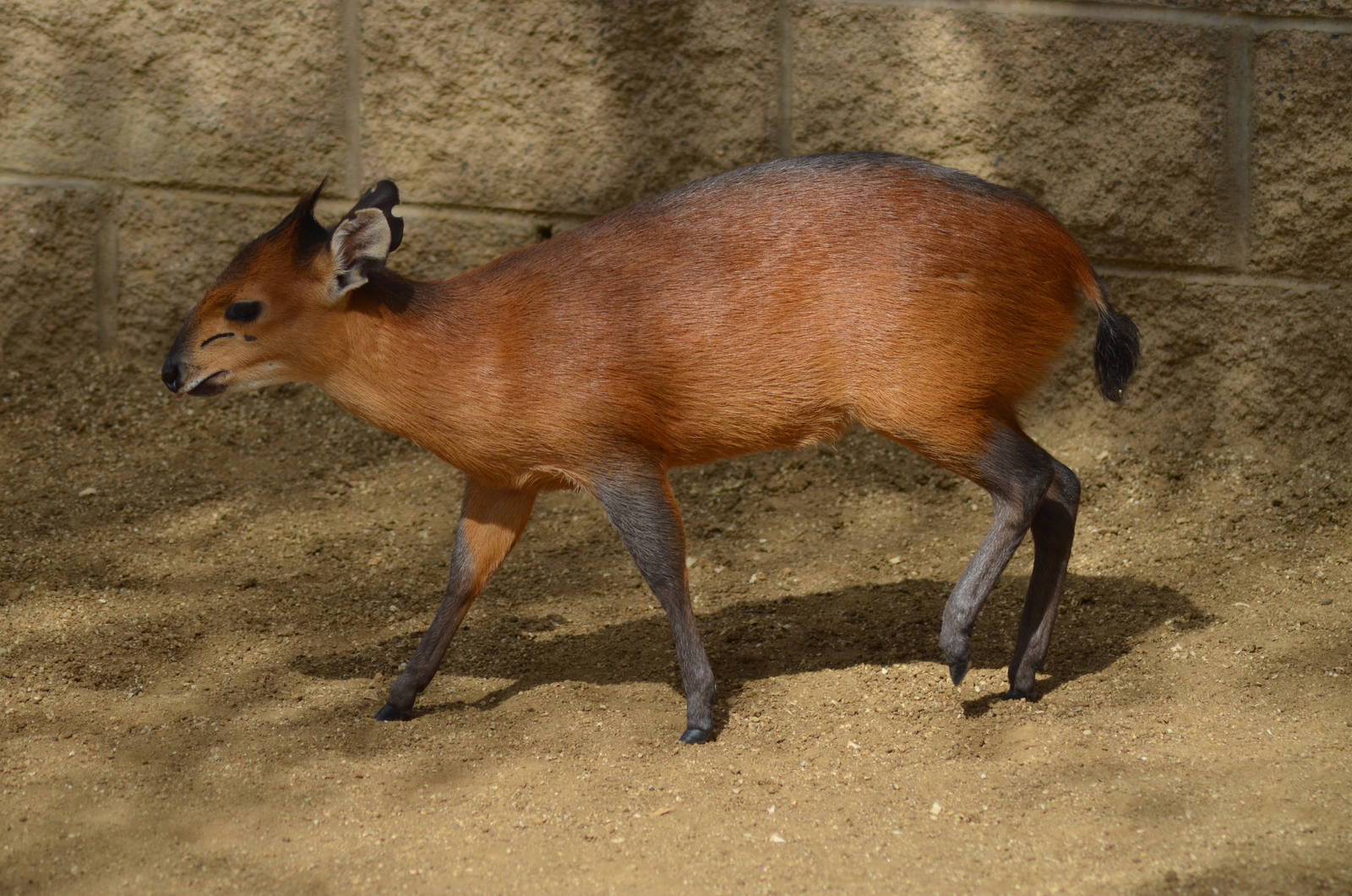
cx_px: 676
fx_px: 9276
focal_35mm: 248
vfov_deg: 5.5
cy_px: 448
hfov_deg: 8.3
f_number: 5.6
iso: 400
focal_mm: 165
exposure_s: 1/2000
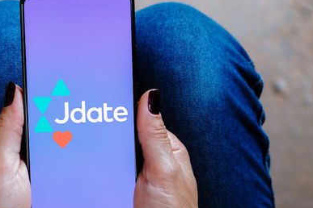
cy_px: 148
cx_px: 76
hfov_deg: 13.2
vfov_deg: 8.8
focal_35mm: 155
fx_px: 1348
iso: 250
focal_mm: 50
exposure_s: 1/200
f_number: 2.8
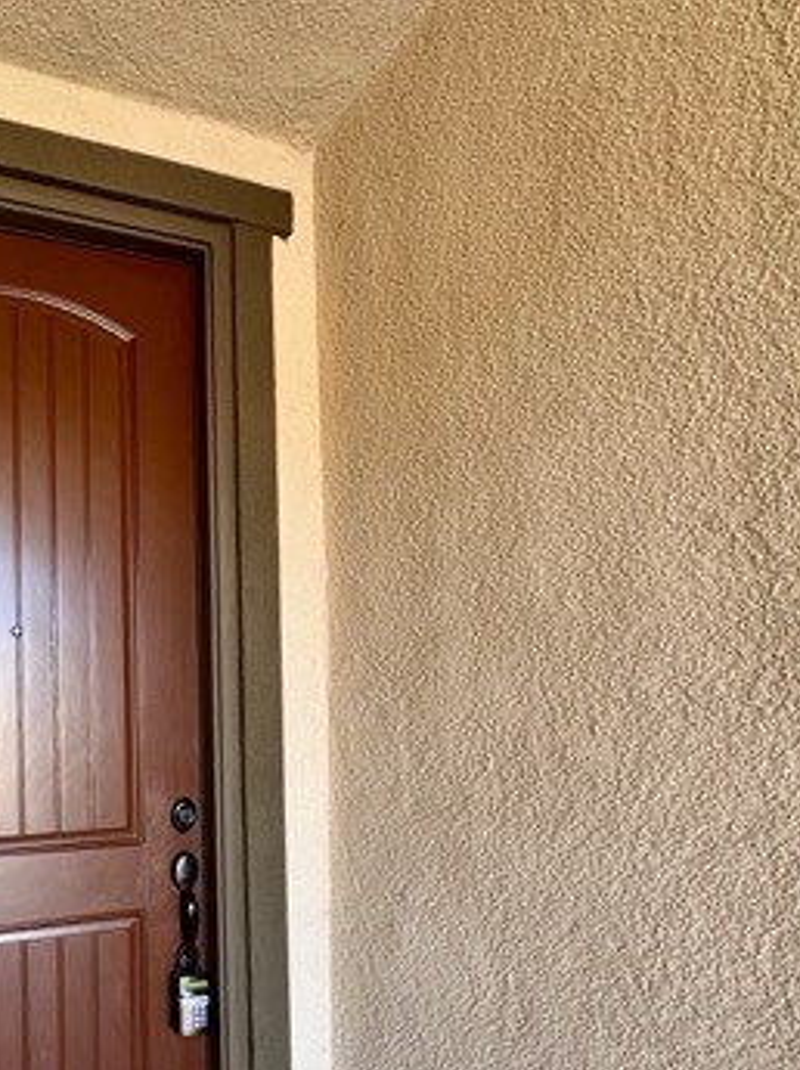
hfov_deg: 50.4
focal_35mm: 26
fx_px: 803
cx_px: 183
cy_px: 689
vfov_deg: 66.0
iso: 250
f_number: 2.2
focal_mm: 2.22
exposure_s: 1/99
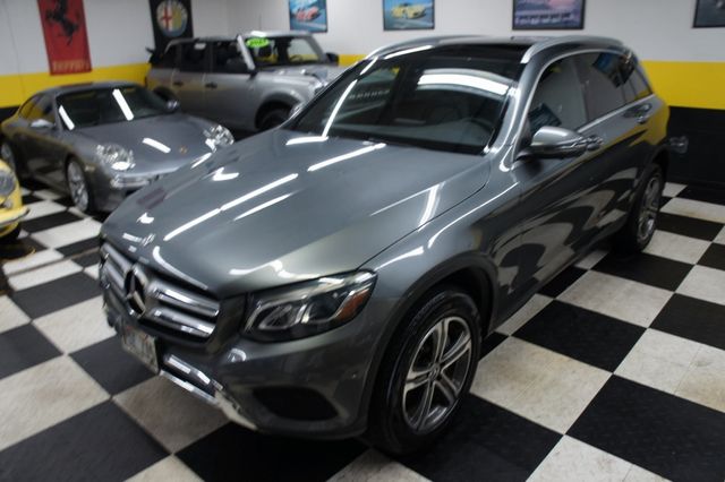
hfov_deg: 67.4
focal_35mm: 27
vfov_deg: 47.9
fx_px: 543
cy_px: 241
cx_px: 362
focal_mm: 18
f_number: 3.5
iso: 200
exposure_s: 1/30
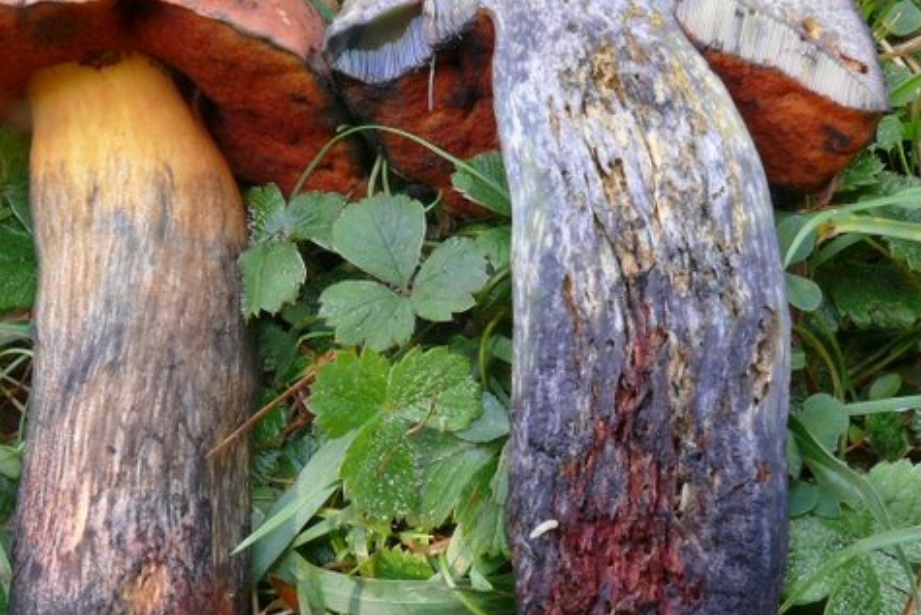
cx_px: 368
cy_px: 303
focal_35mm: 49
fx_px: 1254
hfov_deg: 40.2
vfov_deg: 27.5
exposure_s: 1/4
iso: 100
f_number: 11
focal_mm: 7.4
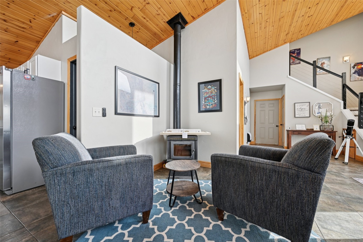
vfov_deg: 81.2
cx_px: 182
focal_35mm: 14
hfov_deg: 104.3
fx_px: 141
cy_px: 121
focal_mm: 14
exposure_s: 1/15
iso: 200
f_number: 13
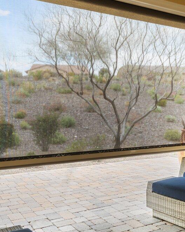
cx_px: 112
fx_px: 281
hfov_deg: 36.3
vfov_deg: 44.8
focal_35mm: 41
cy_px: 117
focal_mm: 14
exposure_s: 1/15
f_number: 8
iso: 400
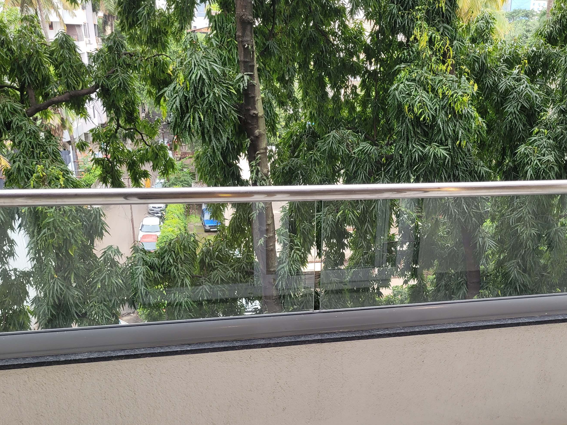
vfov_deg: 35.2
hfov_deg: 46.5
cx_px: 341
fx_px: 655
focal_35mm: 40
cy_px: 318
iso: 80
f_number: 1.8
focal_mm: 5.4
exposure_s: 1/100
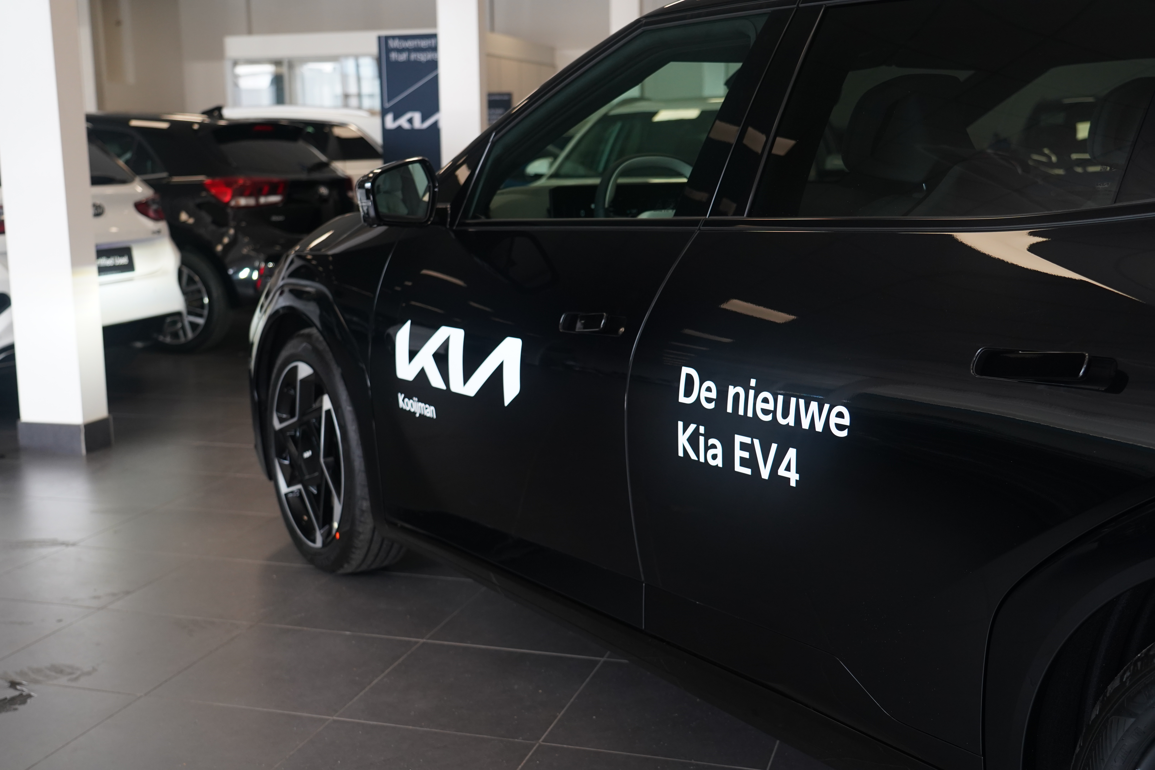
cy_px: 385
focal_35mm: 39
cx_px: 578
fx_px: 1251
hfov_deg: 49.6
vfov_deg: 34.2
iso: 1250
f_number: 4.5
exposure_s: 1/60
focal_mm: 39
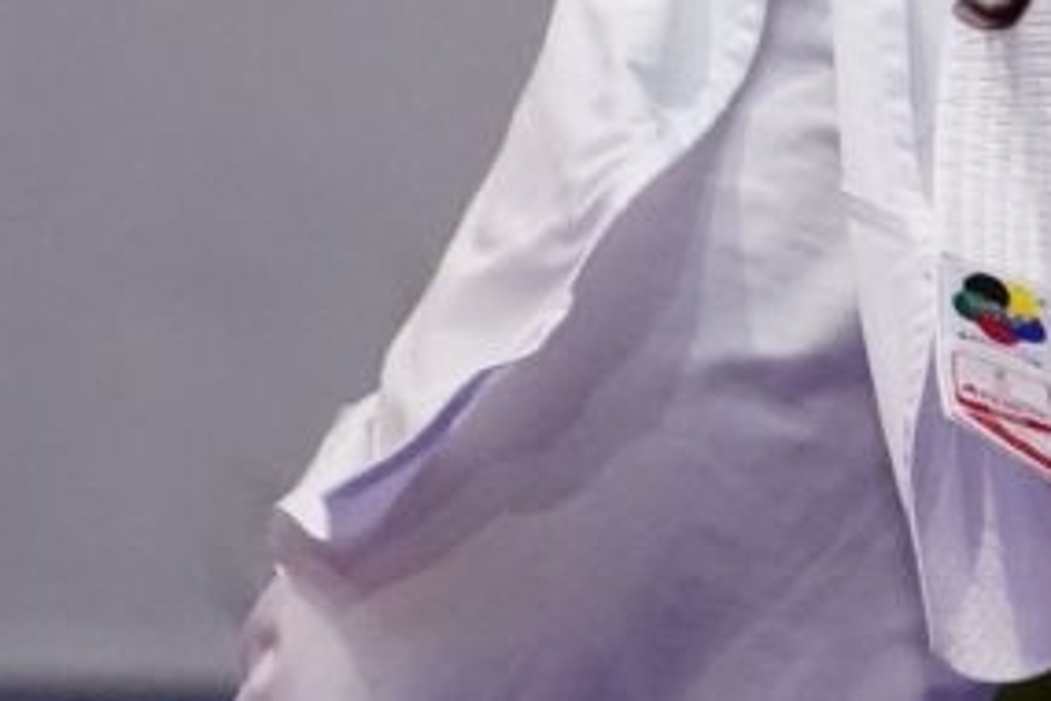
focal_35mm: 1054
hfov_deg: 2.0
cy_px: -1048
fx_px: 30769
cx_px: 1645
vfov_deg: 1.3
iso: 6400
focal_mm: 167
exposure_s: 1/800
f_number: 2.8
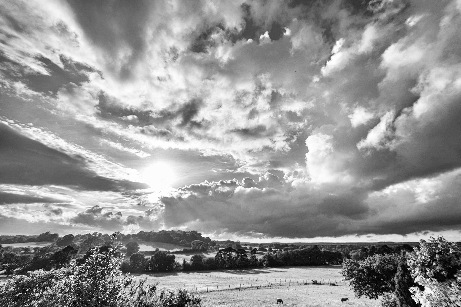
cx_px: 230
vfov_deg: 72.1
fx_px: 211
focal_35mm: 16
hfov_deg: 95.0
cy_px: 154
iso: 100
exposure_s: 1/2000
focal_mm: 11
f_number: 3.5
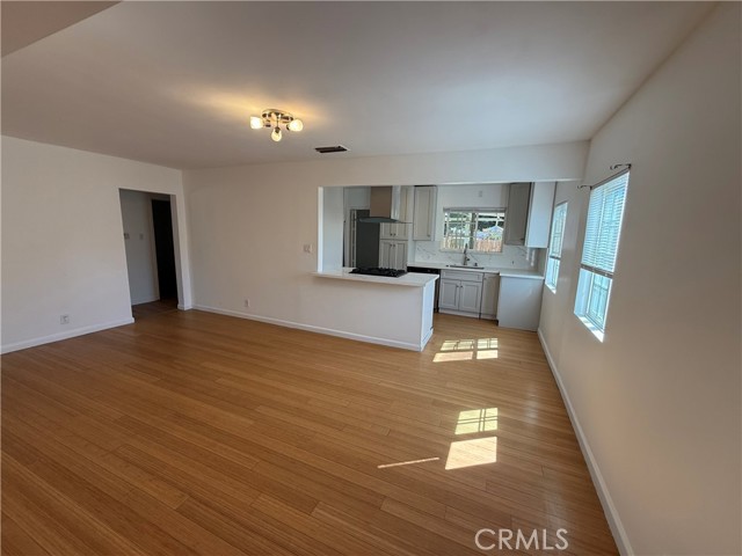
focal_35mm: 14
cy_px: 278
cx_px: 371
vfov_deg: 85.7
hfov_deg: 102.1
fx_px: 300
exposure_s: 1/120
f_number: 2.2
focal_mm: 2.22
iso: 80
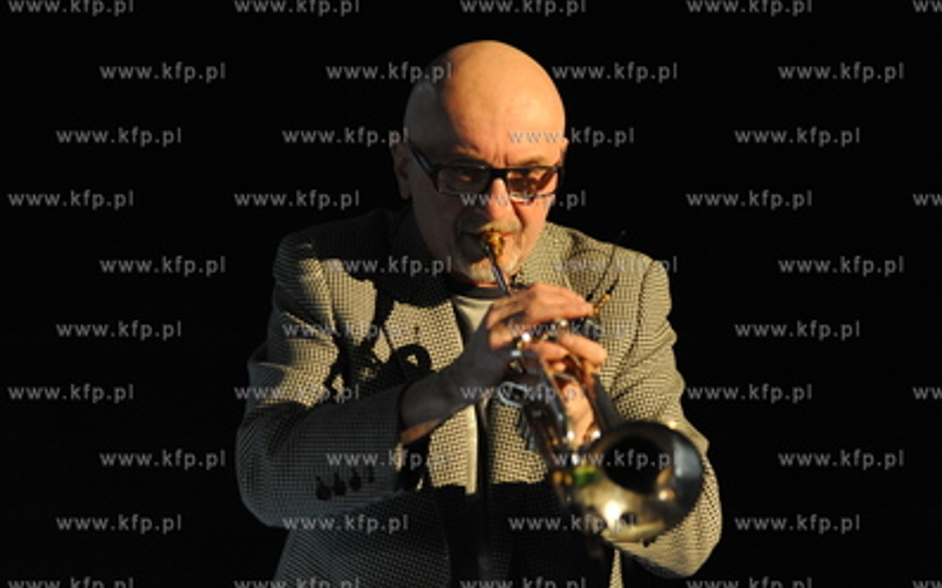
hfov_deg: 13.2
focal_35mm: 159
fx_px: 4081
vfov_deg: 8.2
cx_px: 472
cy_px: 296
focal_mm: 155
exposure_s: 1/125
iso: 3200
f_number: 2.8
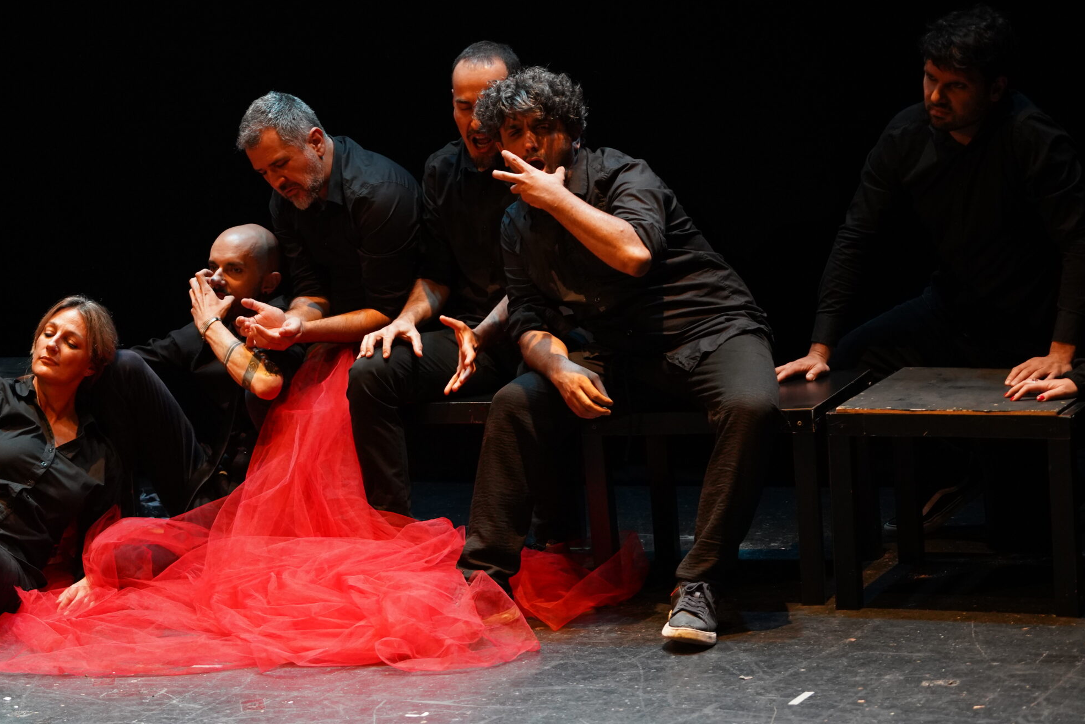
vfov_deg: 9.6
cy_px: 339
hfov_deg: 14.3
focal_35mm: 143
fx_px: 4310
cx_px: 381
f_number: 4
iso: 3200
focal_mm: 110
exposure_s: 1/250
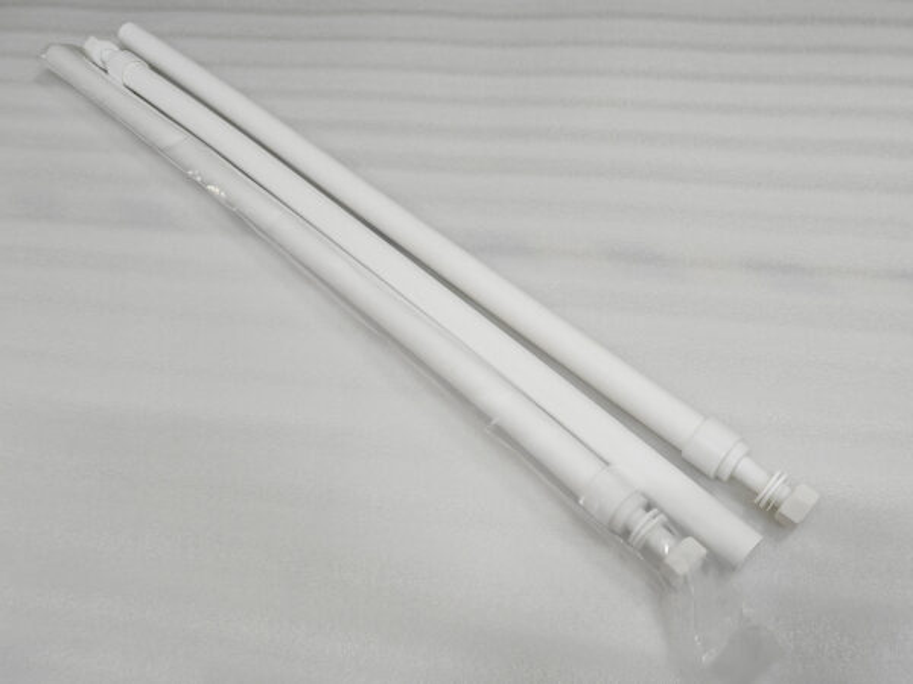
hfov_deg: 61.7
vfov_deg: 48.2
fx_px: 765
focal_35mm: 29
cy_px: 342
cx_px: 456
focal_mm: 5.54
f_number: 1.8
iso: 400
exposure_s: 1/50
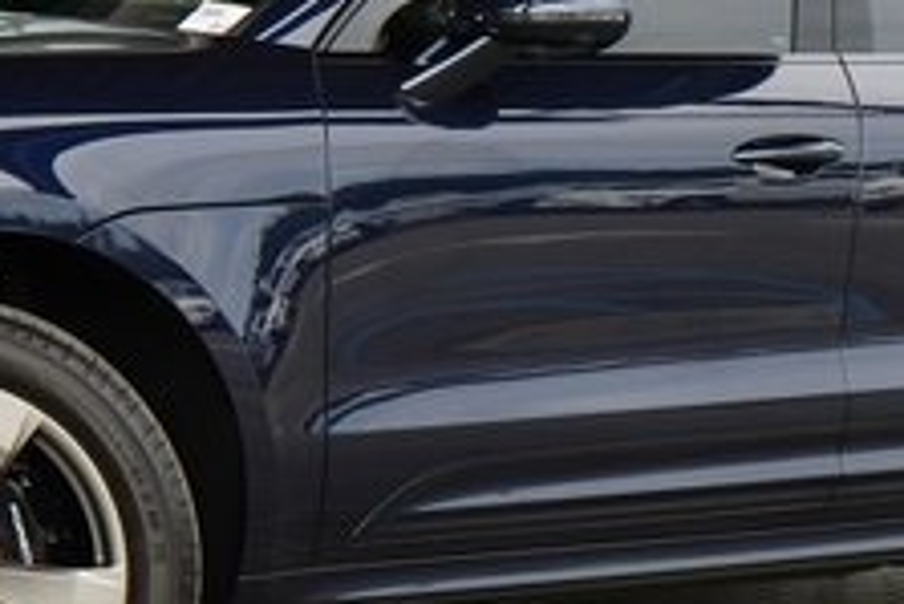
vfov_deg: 11.9
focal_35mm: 115
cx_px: 239
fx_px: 2890
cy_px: 371
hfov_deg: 17.7
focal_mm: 40
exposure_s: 1/500
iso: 1000
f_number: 8
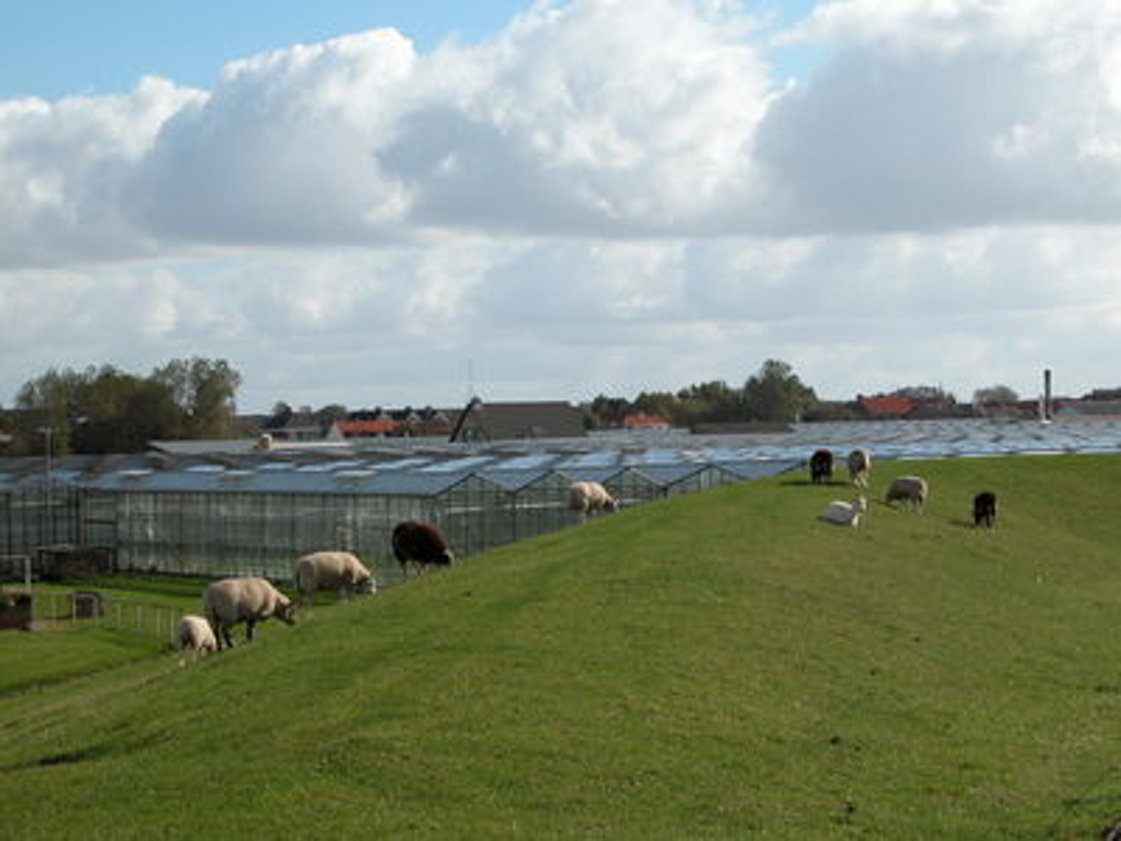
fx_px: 2623
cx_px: 560
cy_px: 420
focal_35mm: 81
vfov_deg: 18.2
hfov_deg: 24.1
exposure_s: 1/485
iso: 100
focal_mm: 21
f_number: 6.2
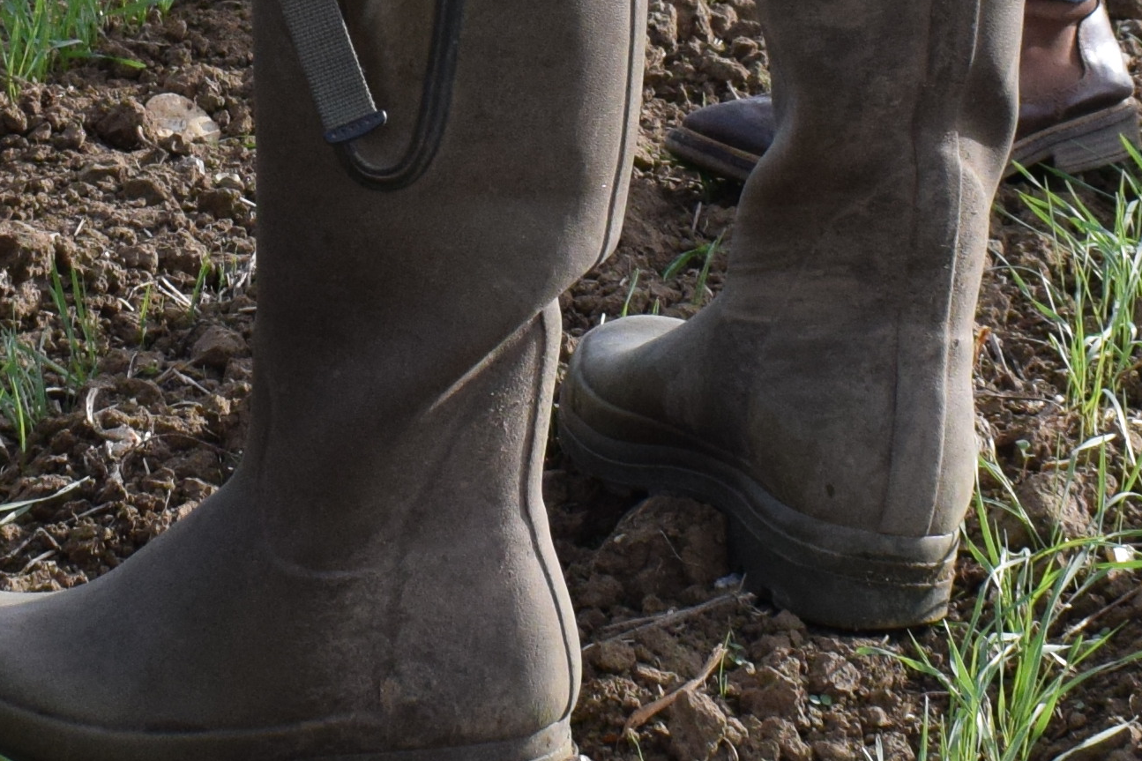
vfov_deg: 9.8
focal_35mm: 139
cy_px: 45
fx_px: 4409
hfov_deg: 14.7
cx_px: 203
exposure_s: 1/1250
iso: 800
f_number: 6.3
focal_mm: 20
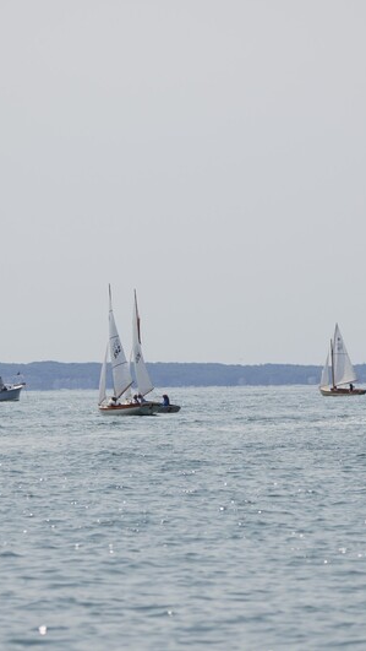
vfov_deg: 4.9
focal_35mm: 443
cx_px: 187
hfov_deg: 2.7
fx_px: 7633
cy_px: 326
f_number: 5.6
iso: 100
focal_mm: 187
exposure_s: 1/1250
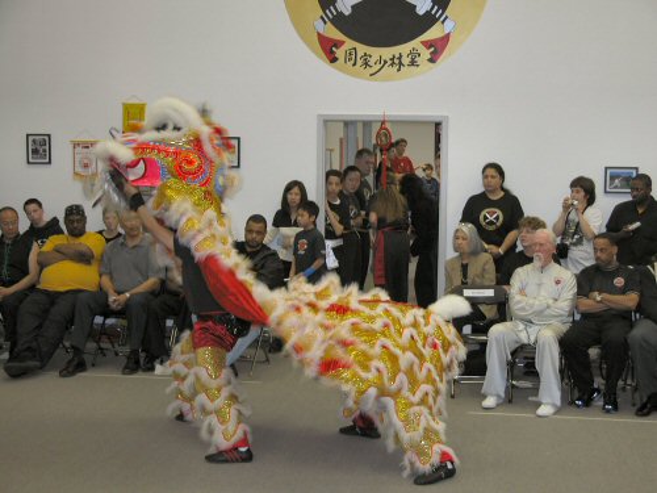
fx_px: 1082
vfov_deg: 25.7
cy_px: 246
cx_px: 328
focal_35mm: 57
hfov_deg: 33.8
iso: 100
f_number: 3.1
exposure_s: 1/30
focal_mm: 14.7
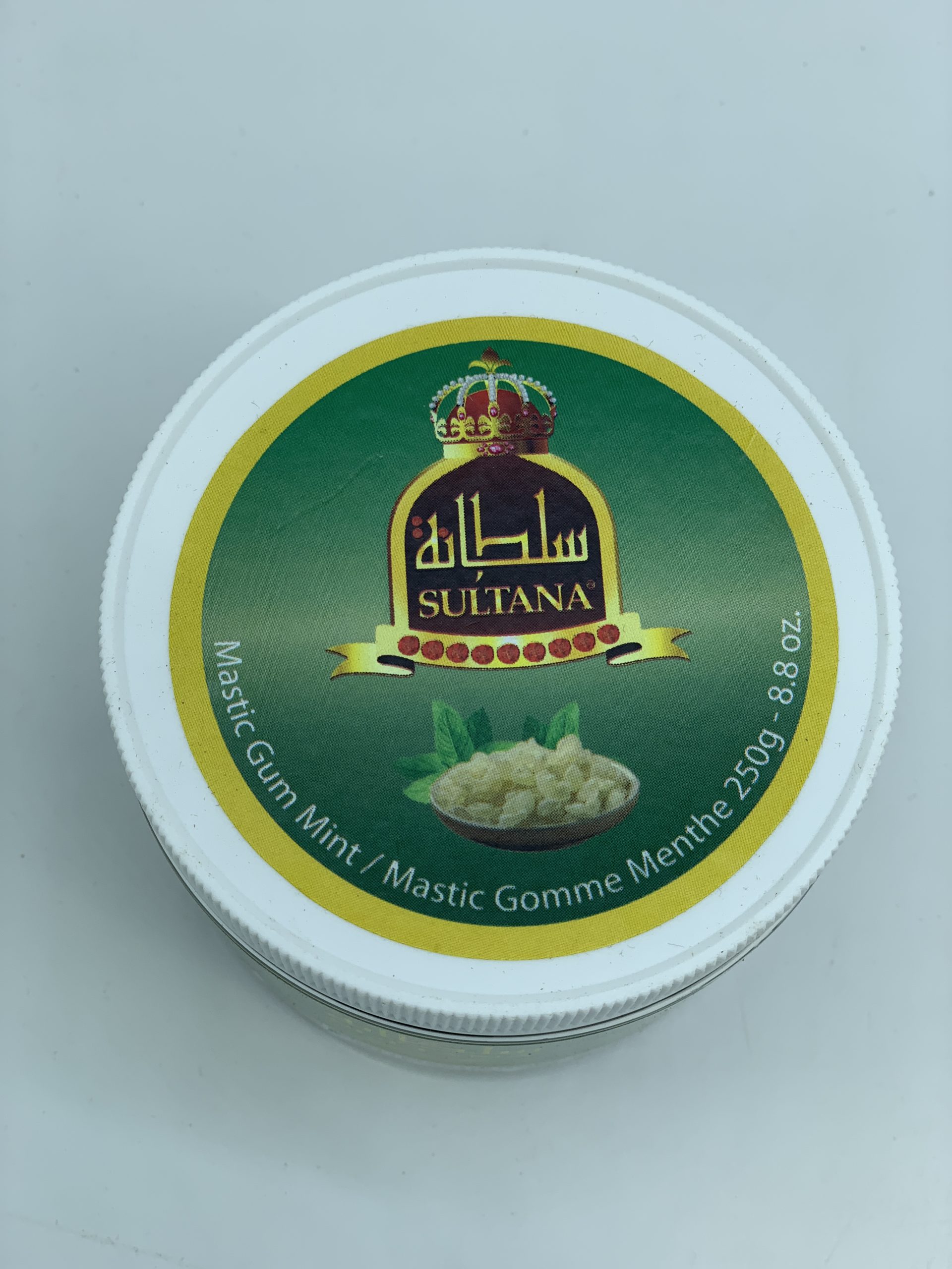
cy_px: 634
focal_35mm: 52
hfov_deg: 28.0
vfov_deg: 36.8
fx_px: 1907
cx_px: 476
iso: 16
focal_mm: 6
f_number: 2.4
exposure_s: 1/197
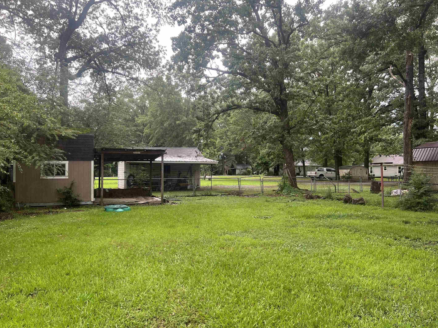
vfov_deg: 49.7
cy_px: 161
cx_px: 214
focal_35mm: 28
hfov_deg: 63.4
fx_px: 354
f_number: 1.5
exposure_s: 1/238
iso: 50
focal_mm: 5.7
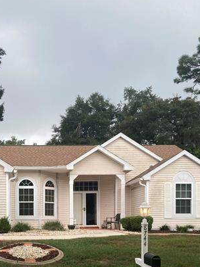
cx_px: 34
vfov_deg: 34.6
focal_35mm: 53
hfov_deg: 26.9
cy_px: 229
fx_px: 409
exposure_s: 1/287
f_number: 1.8
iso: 20
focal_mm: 3.99
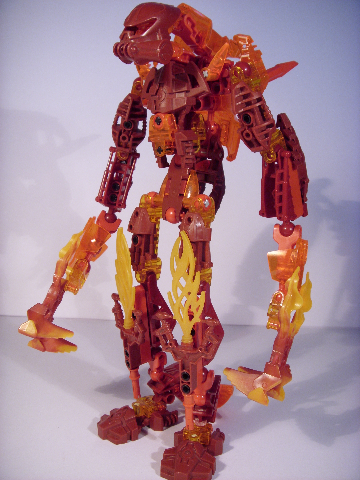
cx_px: 180
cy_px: 240
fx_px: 430
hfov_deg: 45.4
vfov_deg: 58.4
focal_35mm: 31
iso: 100
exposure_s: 1/15
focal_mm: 6.3
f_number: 3.5
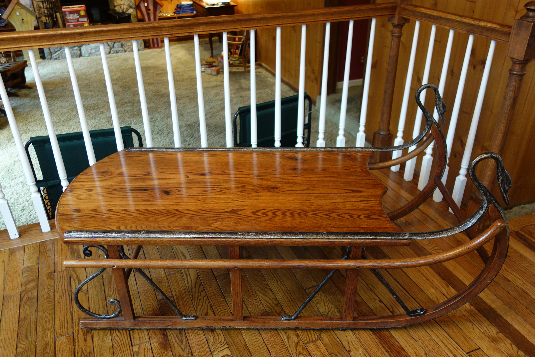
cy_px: 191
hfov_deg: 61.9
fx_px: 446
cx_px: 270
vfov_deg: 43.6
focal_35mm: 30
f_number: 1.8
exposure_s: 1/30
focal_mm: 10.4
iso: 250
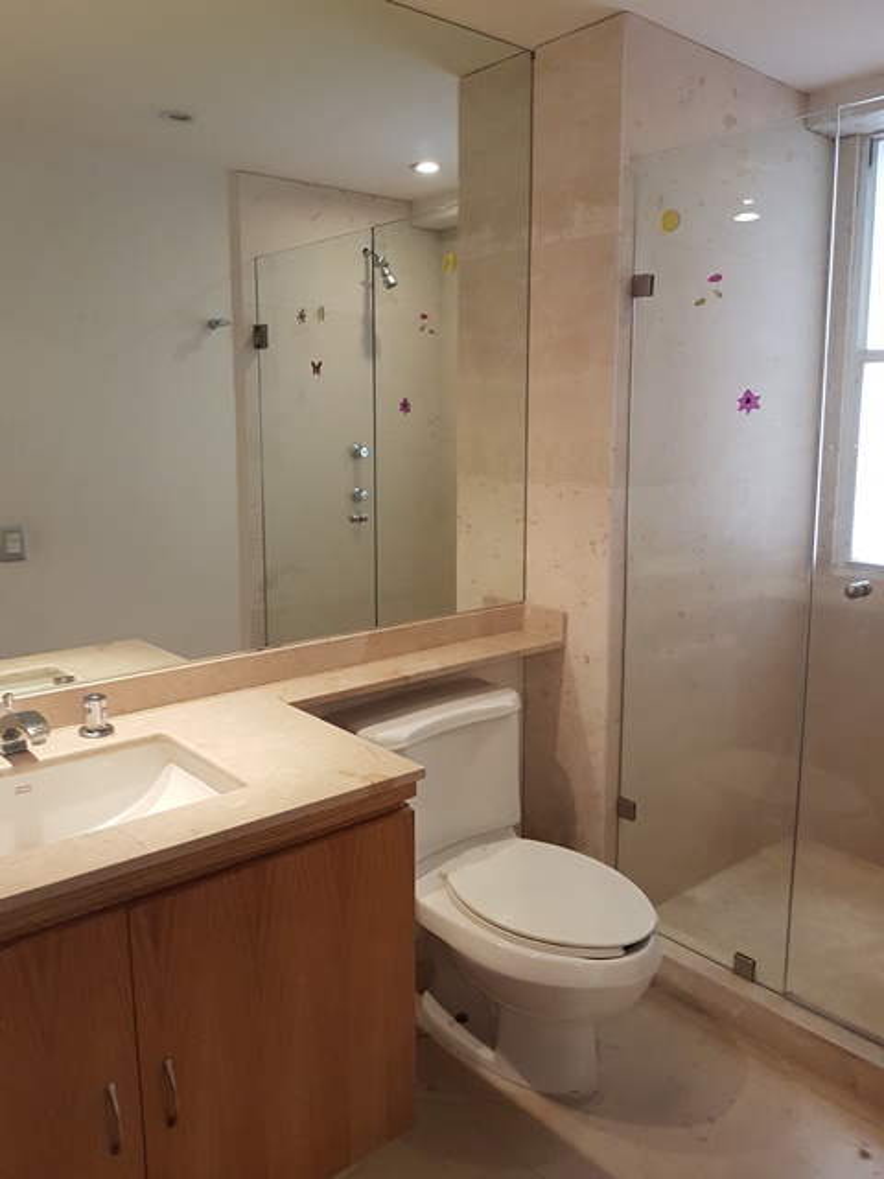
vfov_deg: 67.3
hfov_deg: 53.1
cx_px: 442
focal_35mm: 26
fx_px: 885
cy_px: 590
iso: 160
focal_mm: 4.2
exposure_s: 1/40
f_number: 1.7
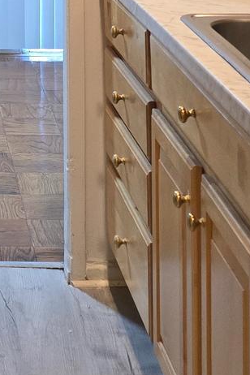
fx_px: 1104
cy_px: -172
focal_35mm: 106
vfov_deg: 17.5
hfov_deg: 12.5
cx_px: -83
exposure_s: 1/120
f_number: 1.7
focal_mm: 6.3
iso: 640
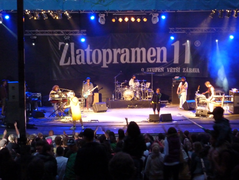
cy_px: 90
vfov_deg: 17.8
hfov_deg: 23.6
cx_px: 120
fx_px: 573
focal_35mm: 83
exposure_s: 1/15
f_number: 4.2
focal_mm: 13.7
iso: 800
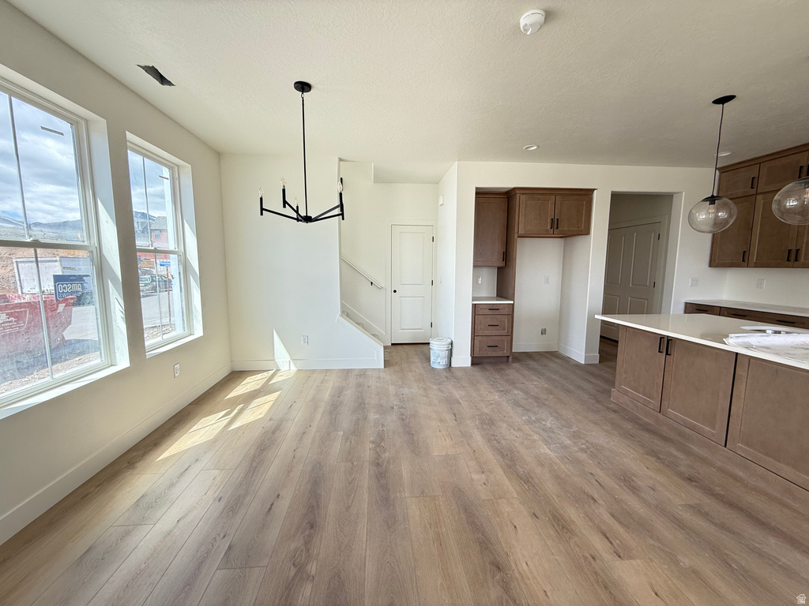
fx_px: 327
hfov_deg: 102.1
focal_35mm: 14
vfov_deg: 85.7
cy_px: 303
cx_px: 404
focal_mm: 2.22
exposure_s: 1/170
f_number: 2.2
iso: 64
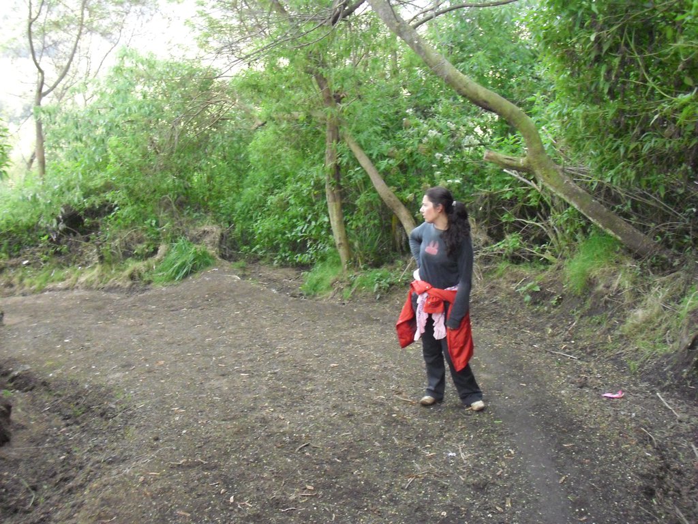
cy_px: 262
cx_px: 349
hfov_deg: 49.0
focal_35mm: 38
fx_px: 766
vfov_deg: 37.7
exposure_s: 1/100
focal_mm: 6.2
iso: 400
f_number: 2.8
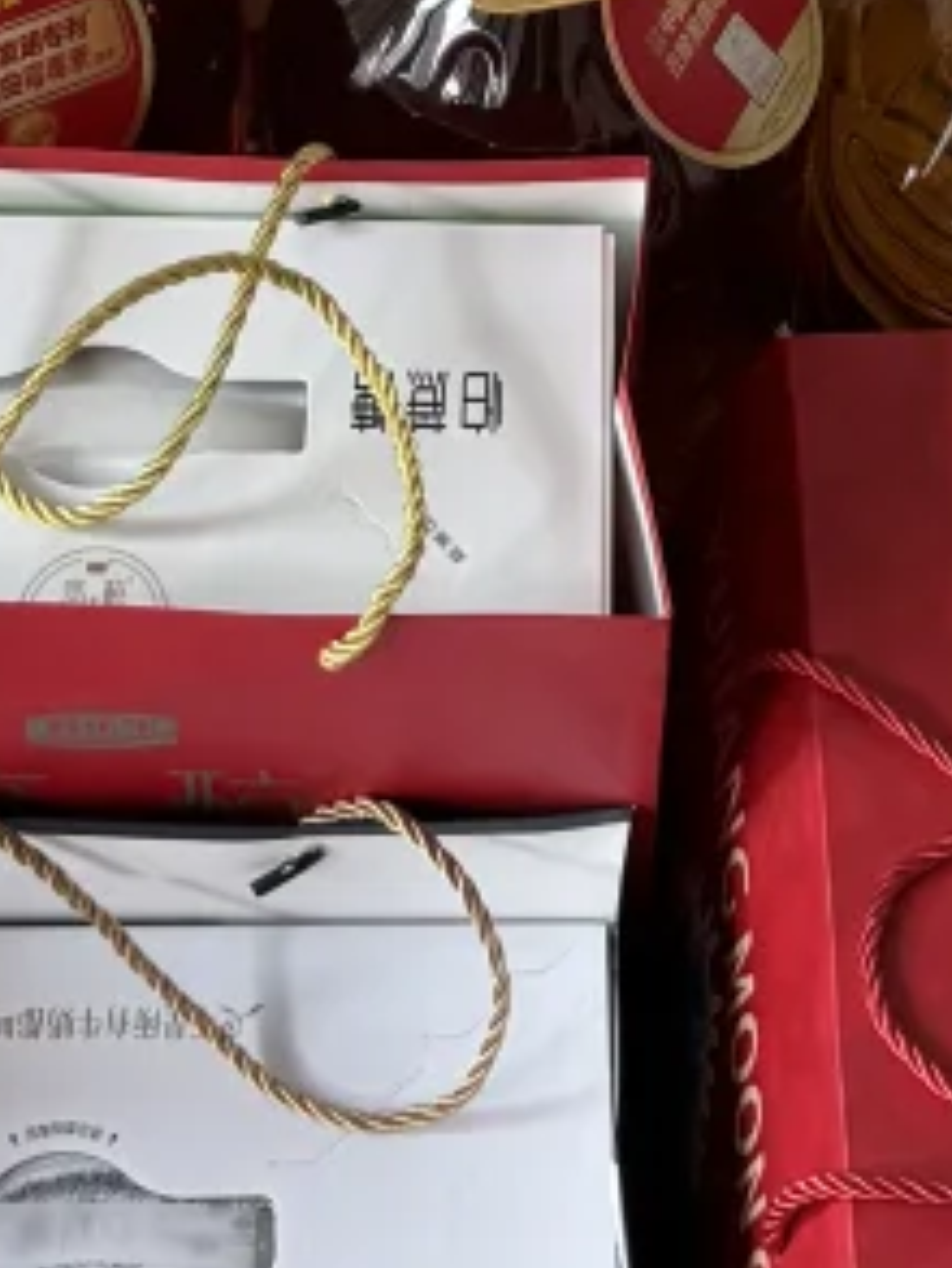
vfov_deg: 15.1
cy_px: -788
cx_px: 558
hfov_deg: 12.6
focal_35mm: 118
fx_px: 4324
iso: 100
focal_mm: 6.76
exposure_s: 1/121
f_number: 1.78
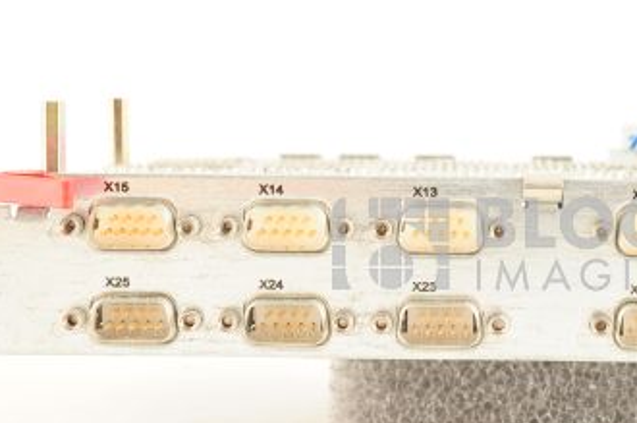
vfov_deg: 15.0
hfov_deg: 22.1
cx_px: 525
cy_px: 244
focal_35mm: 91
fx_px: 1608
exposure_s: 1/125
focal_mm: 50
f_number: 9
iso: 1600
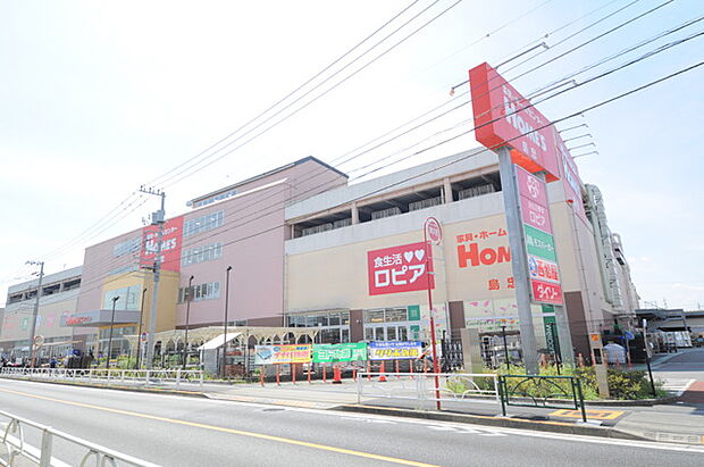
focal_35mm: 21
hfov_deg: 81.3
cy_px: 234
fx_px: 410
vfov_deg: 59.3
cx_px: 352
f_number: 8
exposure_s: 1/250
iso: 200
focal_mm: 14
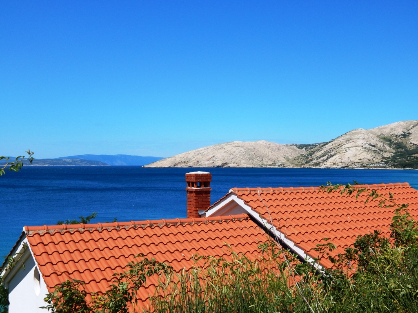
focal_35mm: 43
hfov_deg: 43.9
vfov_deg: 33.6
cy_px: 156
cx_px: 209
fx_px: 519
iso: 125
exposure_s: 1/640
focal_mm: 7.7
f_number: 7.1
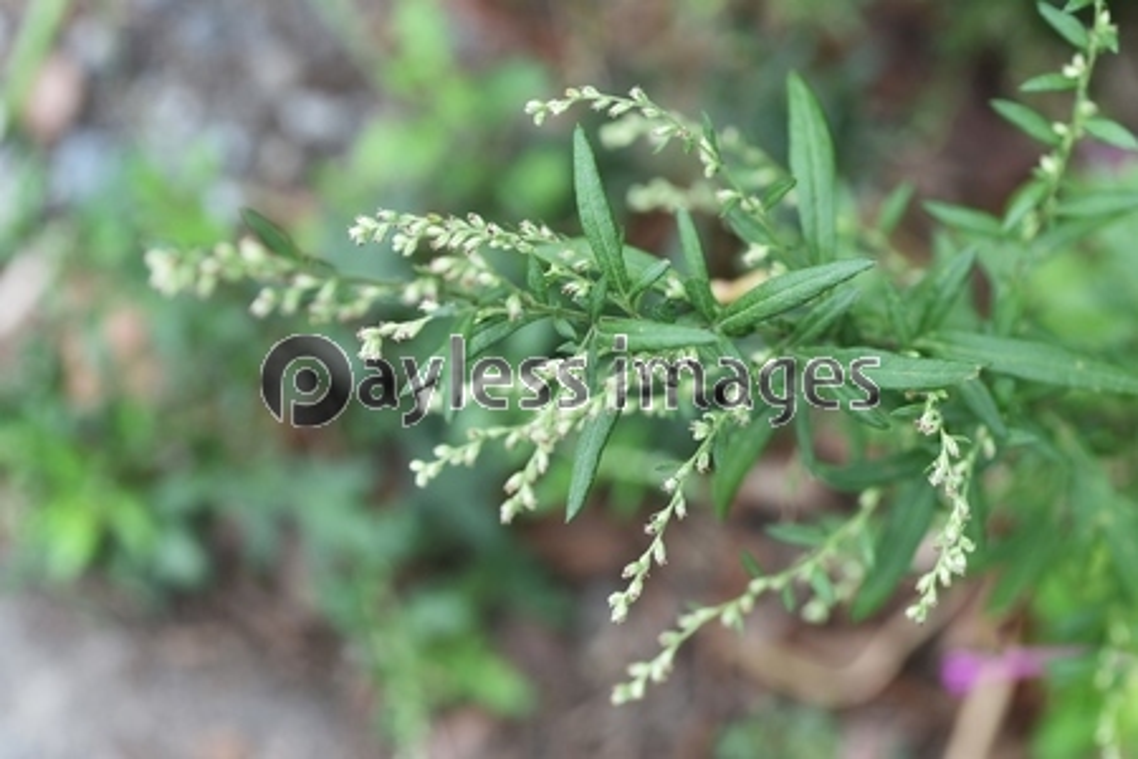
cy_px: 380
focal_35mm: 90
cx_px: 569
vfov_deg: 15.2
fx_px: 2845
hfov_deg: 22.6
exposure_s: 1/200
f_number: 7.1
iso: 400
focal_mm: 90
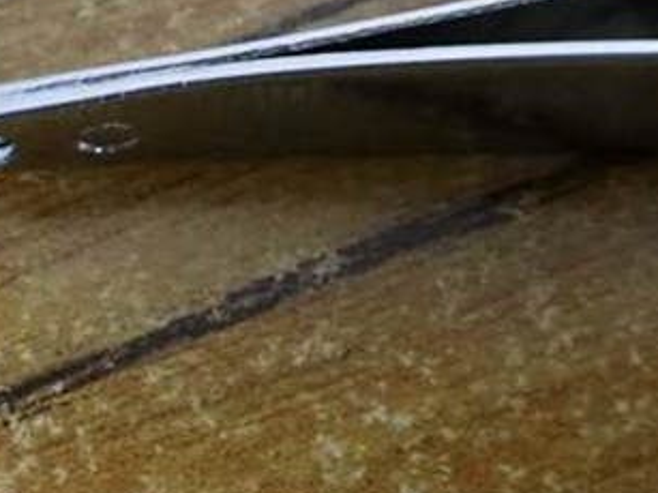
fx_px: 1387
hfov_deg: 26.7
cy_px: 0
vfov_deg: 19.6
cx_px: 279
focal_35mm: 73
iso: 627
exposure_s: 1/17
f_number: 2
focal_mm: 2.96
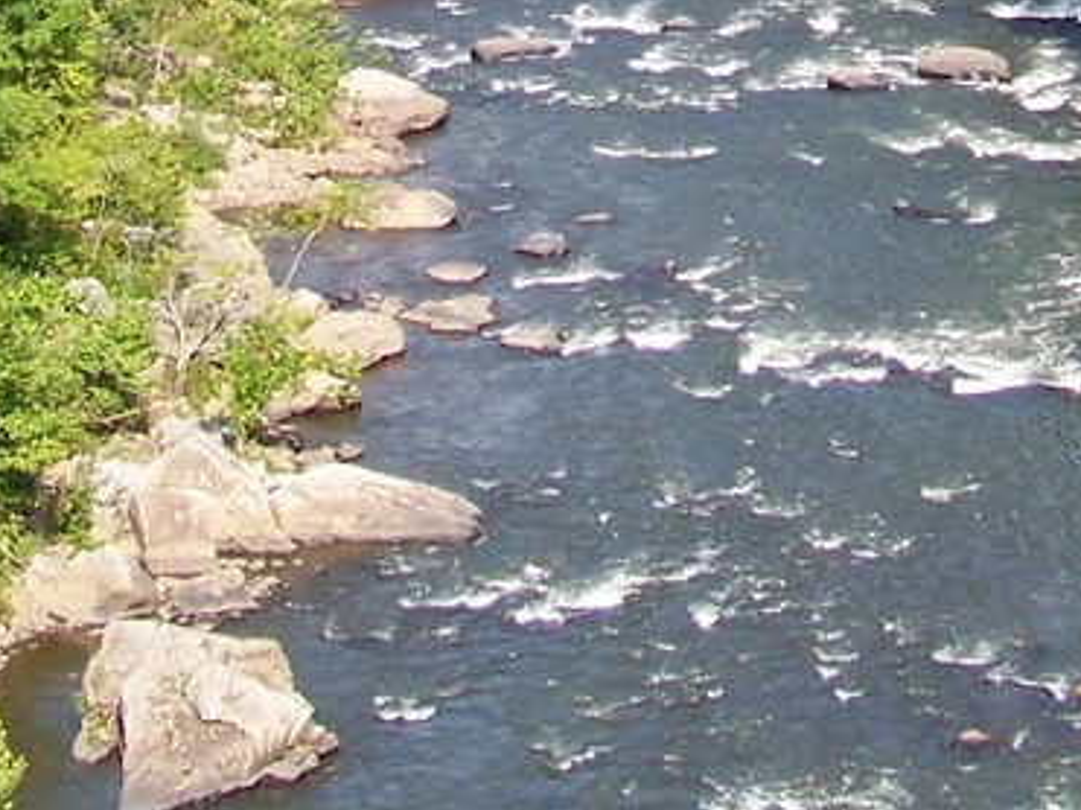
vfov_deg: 11.0
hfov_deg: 15.3
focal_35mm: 128
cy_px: -481
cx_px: 828
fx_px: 3996
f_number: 2.8
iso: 100
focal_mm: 5.85
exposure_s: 1/800
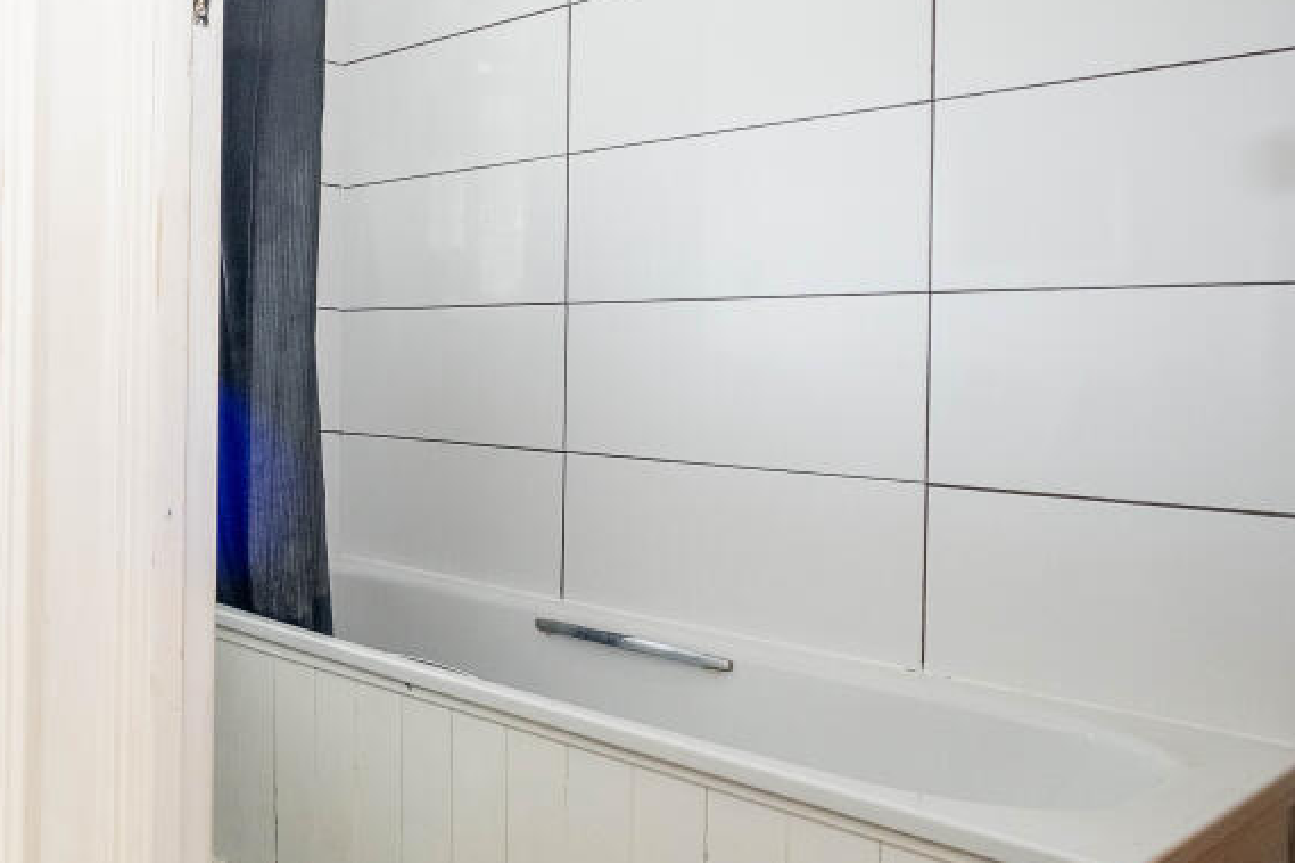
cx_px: 150
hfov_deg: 58.5
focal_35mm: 27
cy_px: 454
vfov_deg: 47.9
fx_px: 971
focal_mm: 10
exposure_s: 1/12
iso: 500
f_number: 7.1
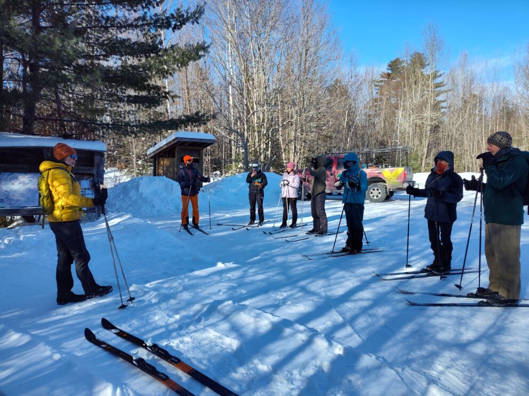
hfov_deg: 73.9
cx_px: 264
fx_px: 351
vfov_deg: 58.9
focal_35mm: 23
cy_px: 198
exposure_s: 1/940
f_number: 1.8
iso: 100
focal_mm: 5.56
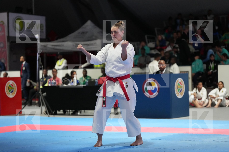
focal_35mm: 102
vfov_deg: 13.4
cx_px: 114
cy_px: 76
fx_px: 649
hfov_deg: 20.0
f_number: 2.8
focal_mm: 102
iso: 8000
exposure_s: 1/500
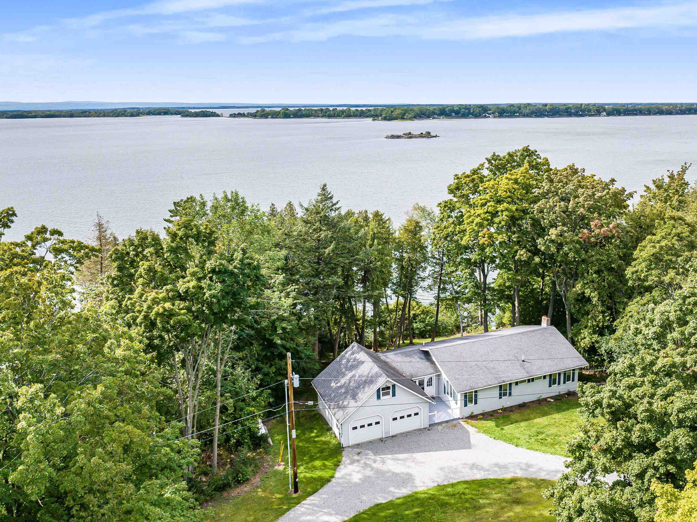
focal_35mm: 30
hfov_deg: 59.5
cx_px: 422
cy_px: 253
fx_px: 604
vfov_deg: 46.7
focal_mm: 12.29
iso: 150
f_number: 2.8
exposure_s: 1/2500
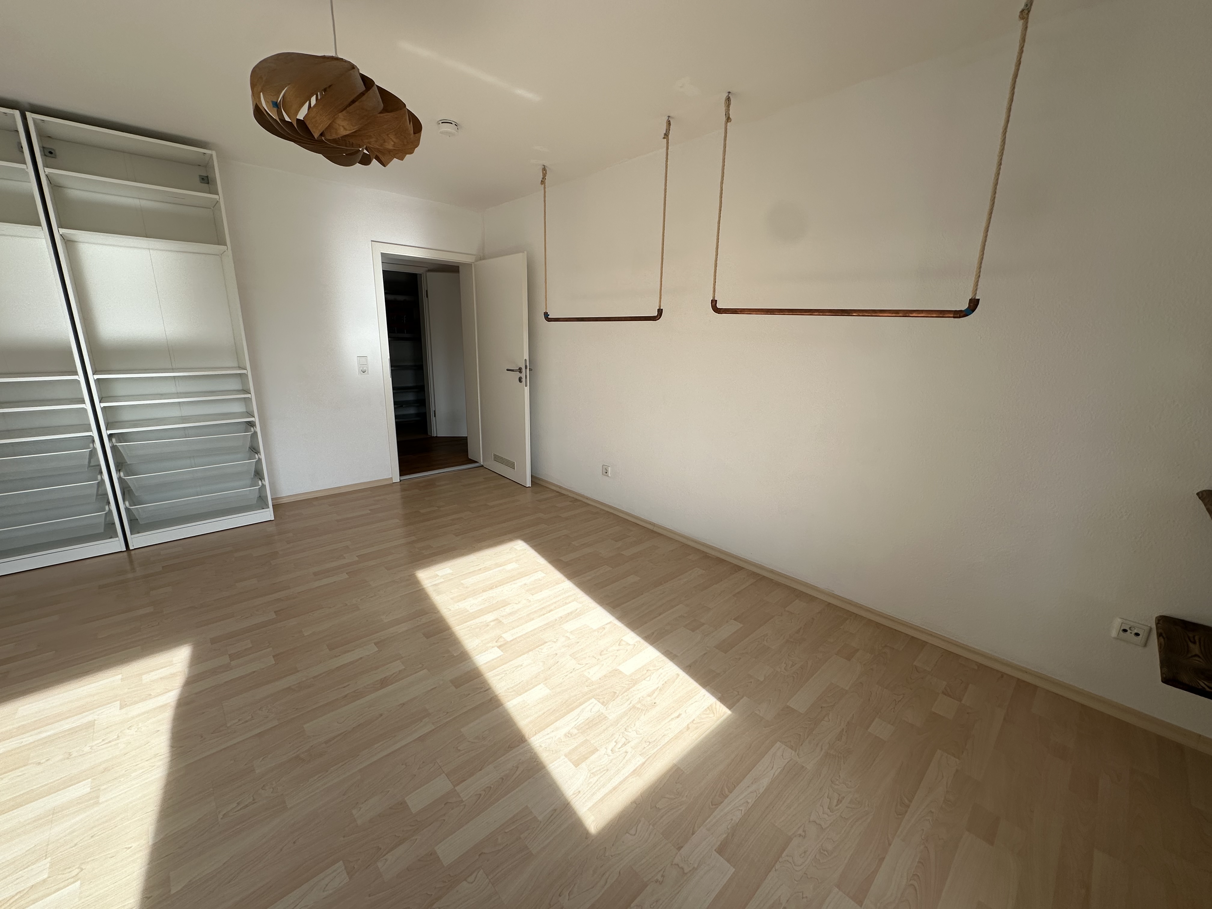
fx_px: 490
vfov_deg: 85.7
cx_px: 606
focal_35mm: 14
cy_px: 454
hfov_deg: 102.1
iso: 40
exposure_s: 1/208
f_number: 2.2
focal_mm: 2.22
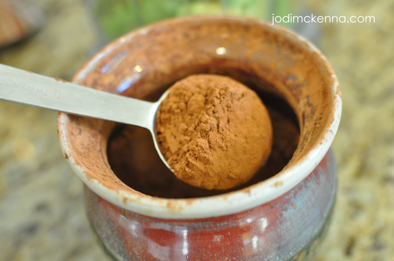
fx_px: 574
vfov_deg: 25.7
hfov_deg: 37.9
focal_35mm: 52
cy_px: 130
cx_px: 197
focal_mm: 35
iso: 1600
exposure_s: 1/60
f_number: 3.2
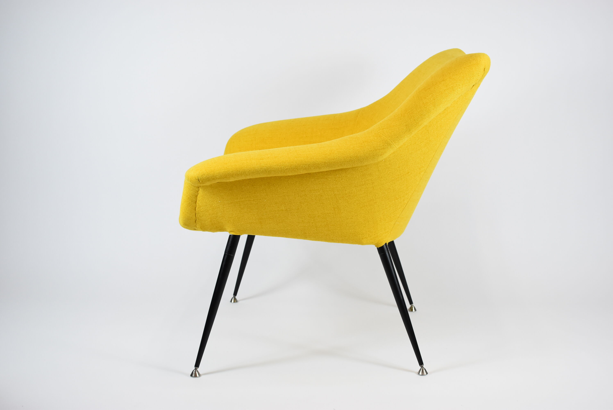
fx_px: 792
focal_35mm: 46
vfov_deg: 29.0
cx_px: 306
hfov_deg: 42.3
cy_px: 205
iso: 800
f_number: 5.6
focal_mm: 31
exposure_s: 1/125
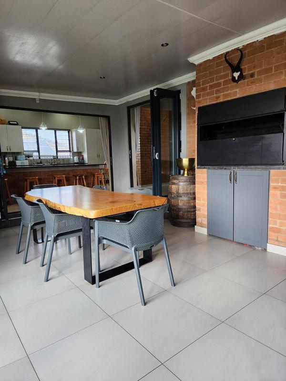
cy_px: 190
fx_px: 253
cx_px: 143
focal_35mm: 23
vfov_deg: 73.9
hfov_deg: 58.9
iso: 200
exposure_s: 1/100
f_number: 1.8
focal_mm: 6.4
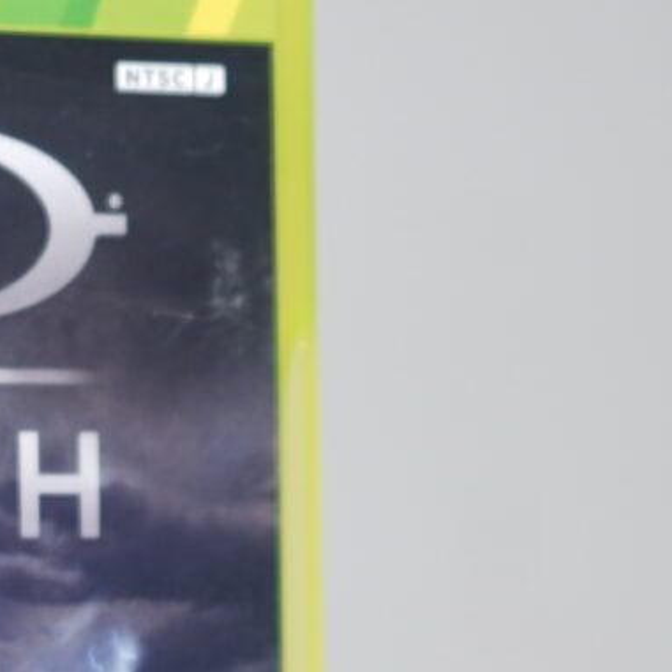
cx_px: -580
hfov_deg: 7.6
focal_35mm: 223
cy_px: 897
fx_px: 4898
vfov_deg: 7.7
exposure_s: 1/5
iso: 64
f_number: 4
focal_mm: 39
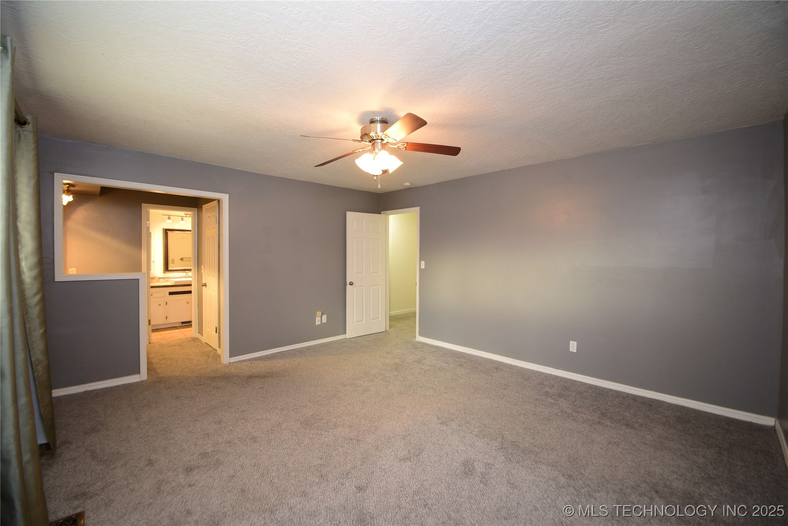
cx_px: 394
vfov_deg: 77.4
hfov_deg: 100.4
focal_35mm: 15
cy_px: 263
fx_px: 328
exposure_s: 1/10
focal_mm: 15
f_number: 8
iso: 500
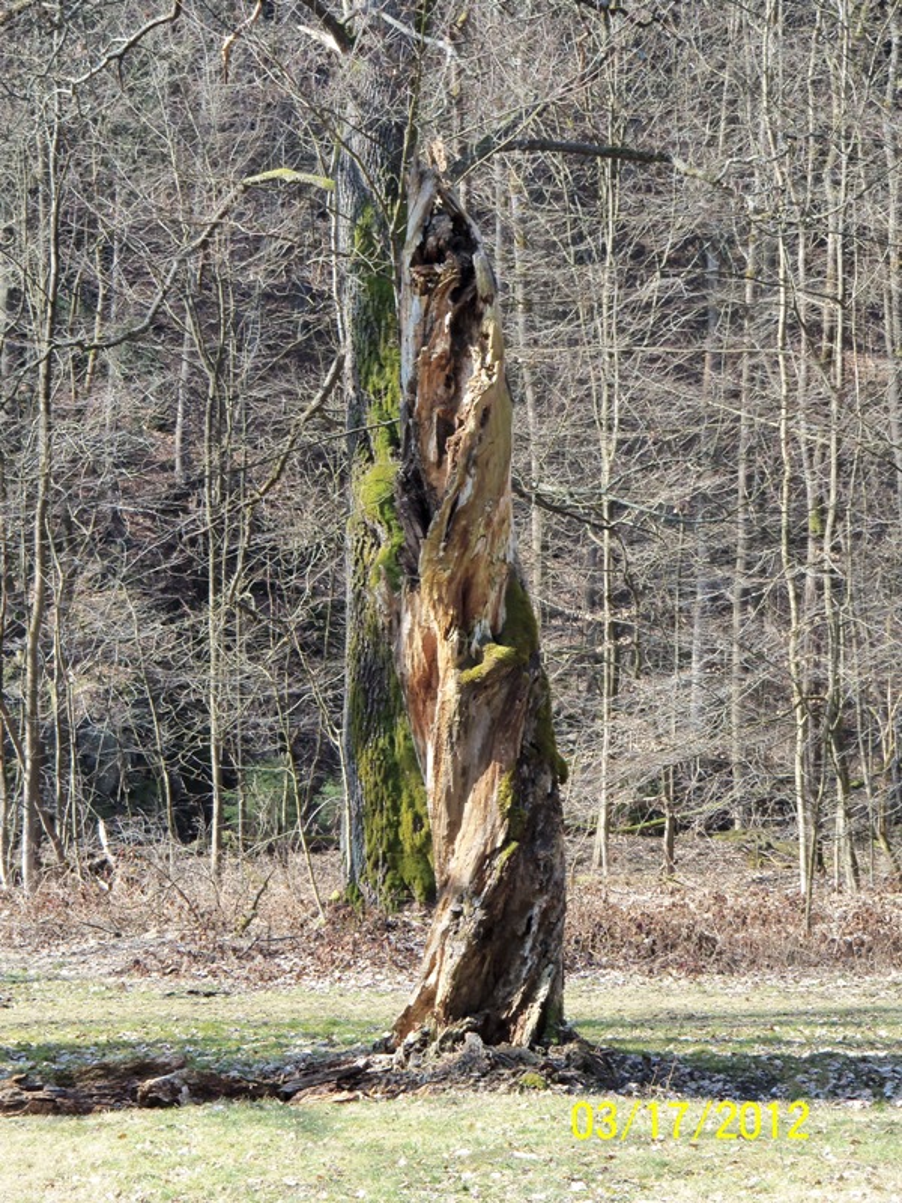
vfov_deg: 19.4
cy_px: 602
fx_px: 3509
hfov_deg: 14.6
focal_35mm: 101
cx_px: 451
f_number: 5.3
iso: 100
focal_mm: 17.9
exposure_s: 1/100
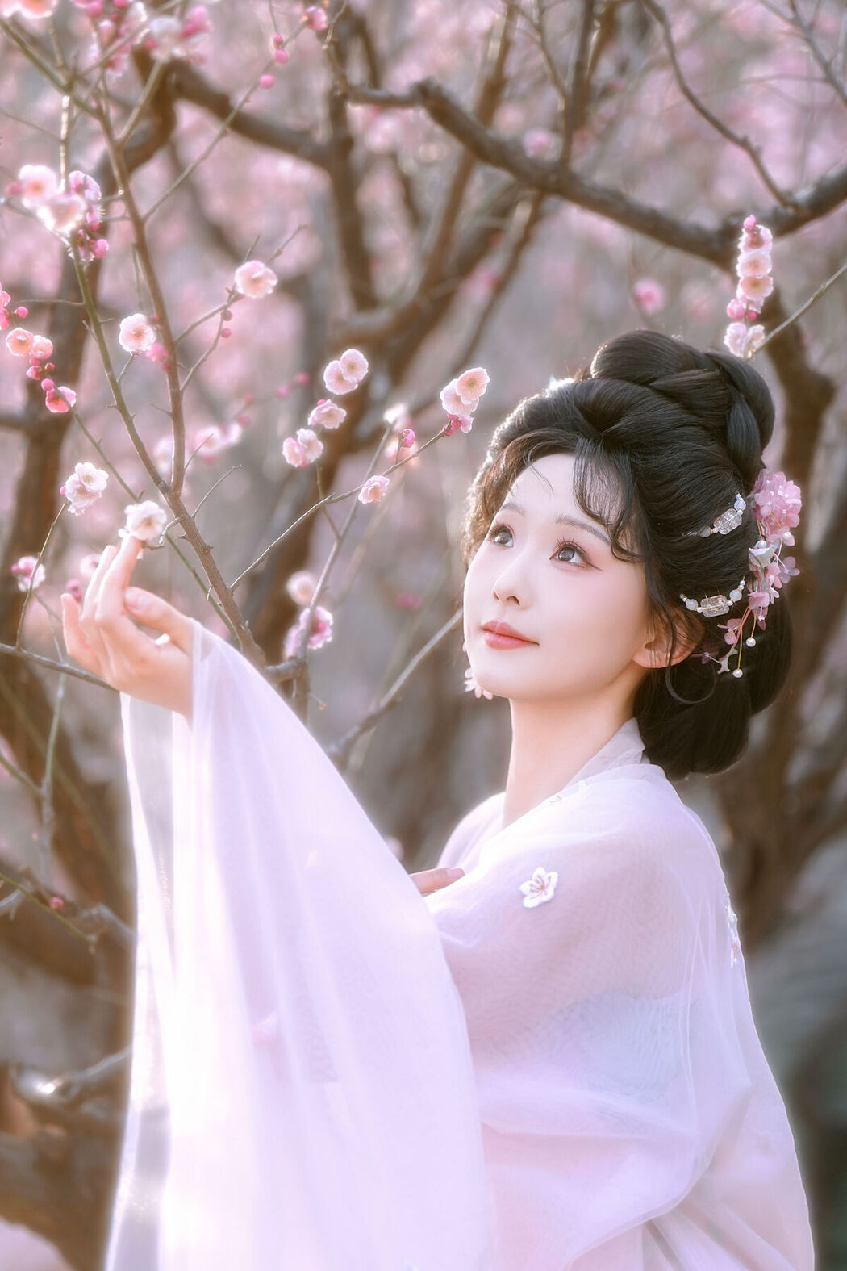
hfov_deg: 12.9
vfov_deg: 19.3
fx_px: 3741
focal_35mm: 106
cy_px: 636
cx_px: 424
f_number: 2.8
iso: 250
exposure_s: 1/200
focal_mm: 106
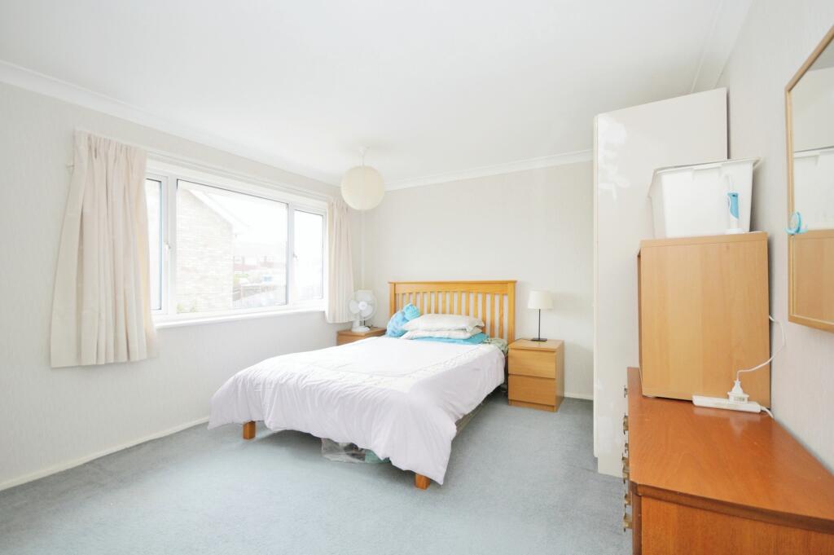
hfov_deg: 100.4
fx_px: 347
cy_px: 278
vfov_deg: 77.2
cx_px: 417
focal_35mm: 15
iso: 500
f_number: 6.3
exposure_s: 1/80
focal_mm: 10
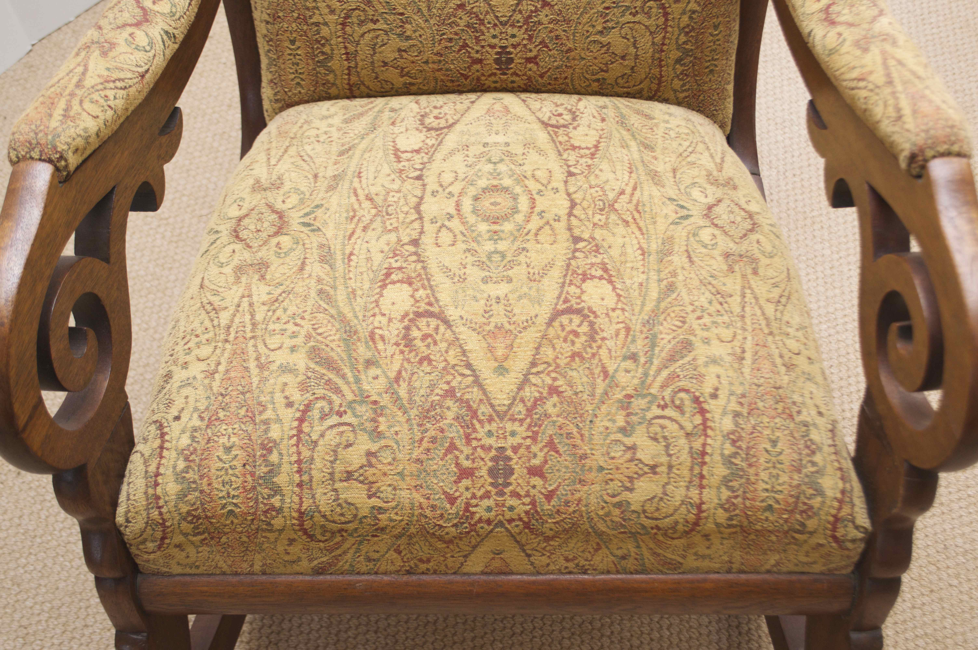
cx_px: 489
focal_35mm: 44
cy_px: 325
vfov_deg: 30.8
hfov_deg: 45.0
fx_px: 1181
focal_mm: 29
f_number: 4.5
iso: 800
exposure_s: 1/60
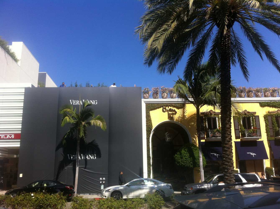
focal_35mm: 35
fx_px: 283
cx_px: 140
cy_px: 104
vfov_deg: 40.6
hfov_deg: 52.7
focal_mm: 3.85
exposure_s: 1/1040
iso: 80
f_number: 2.8
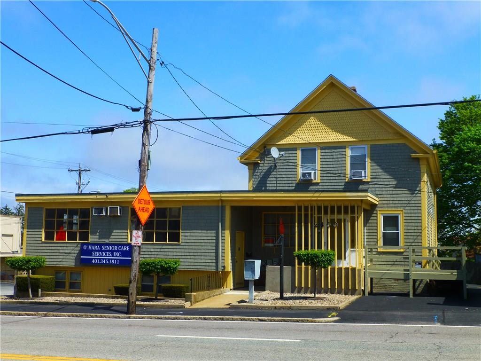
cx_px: 240
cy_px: 180
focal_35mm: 41
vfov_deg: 35.1
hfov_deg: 45.8
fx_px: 570
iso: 100
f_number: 3.9
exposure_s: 1/800
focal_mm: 7.4
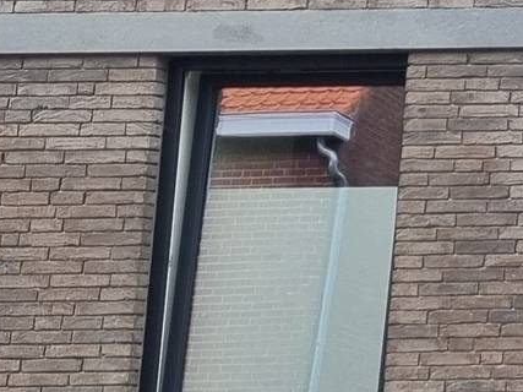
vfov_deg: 9.5
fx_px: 2356
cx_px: 1417
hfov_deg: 10.2
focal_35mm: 156
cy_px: 21
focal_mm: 5.4
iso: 50
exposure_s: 1/144
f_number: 1.8
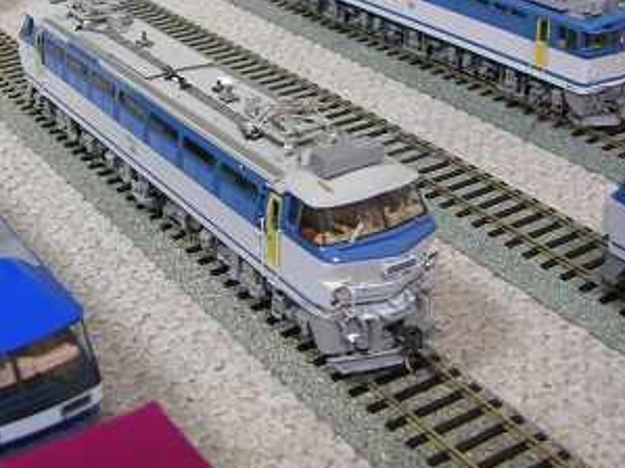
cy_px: 135
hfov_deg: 32.8
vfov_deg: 25.0
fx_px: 1047
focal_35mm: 58
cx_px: 183
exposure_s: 1/5.7
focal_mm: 5.8
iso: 74
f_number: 2.8
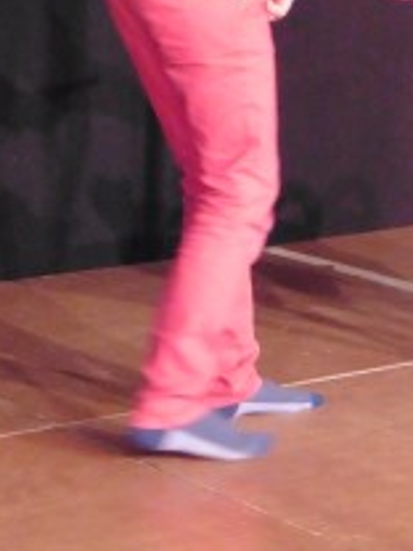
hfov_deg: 8.6
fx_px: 2720
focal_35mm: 171
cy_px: -17
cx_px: 432
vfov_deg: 11.4
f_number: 5
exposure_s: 1/30
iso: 1600
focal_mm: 12.5
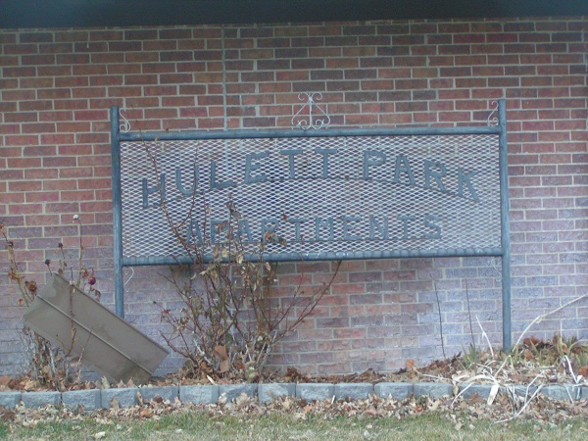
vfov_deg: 17.2
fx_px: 1461
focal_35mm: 86
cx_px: 294
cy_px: 220
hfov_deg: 22.8
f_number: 3.2
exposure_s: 1/25
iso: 200
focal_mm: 13.2
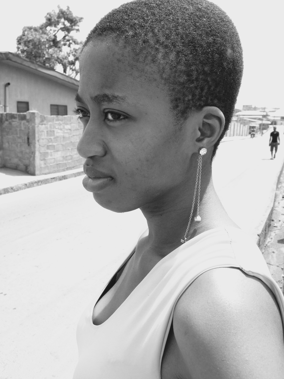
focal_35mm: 33
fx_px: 361
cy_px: 190
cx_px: 142
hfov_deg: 42.9
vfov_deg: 55.4
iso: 50
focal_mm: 4.12
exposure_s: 1/516
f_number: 2.4
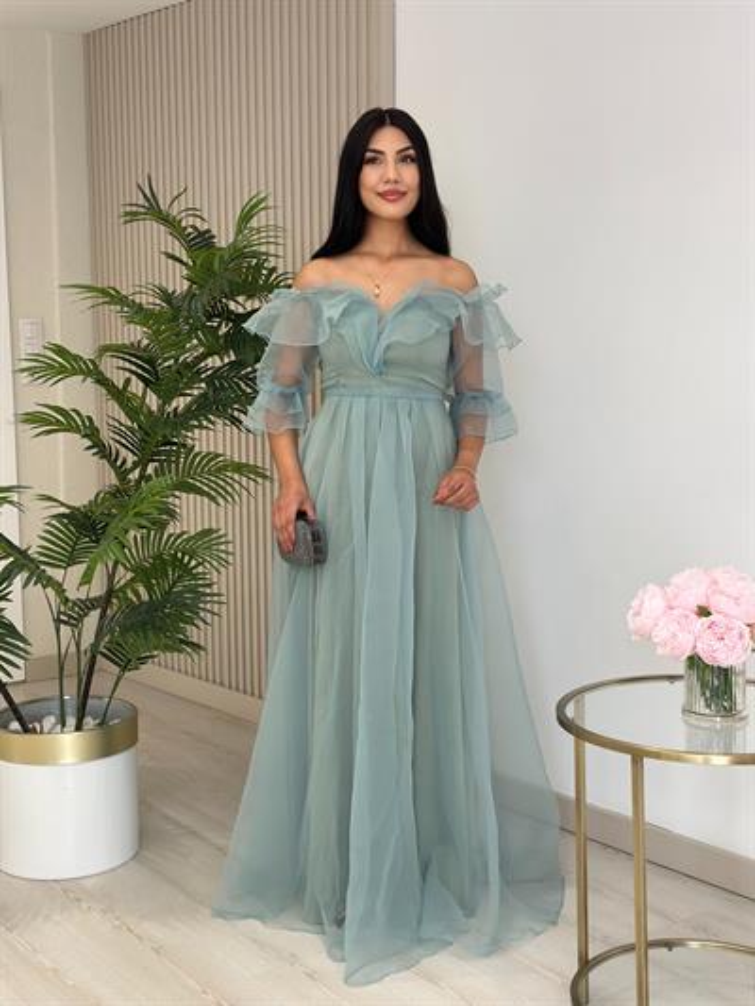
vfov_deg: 39.6
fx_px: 1395
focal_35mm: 48
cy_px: 503
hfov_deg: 30.3
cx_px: 378
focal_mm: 6.86
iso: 80
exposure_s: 1/303
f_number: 1.78
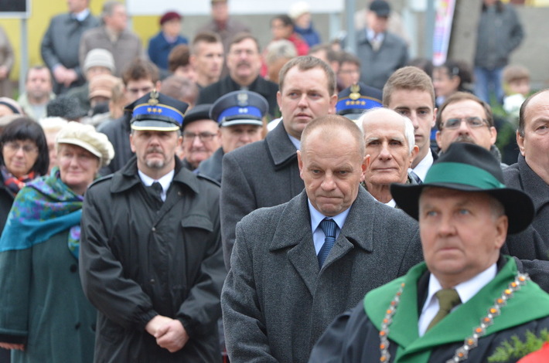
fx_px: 3652
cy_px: 182
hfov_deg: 8.6
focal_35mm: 240
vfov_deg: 5.7
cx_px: 274
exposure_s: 1/250
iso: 1600
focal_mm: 160
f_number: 5.6
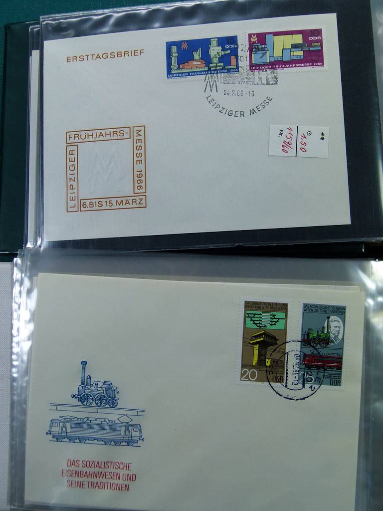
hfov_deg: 36.0
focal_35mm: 40
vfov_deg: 46.8
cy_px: 256
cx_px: 192
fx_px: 590
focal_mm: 7.3
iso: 100
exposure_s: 1/125
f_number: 3.6
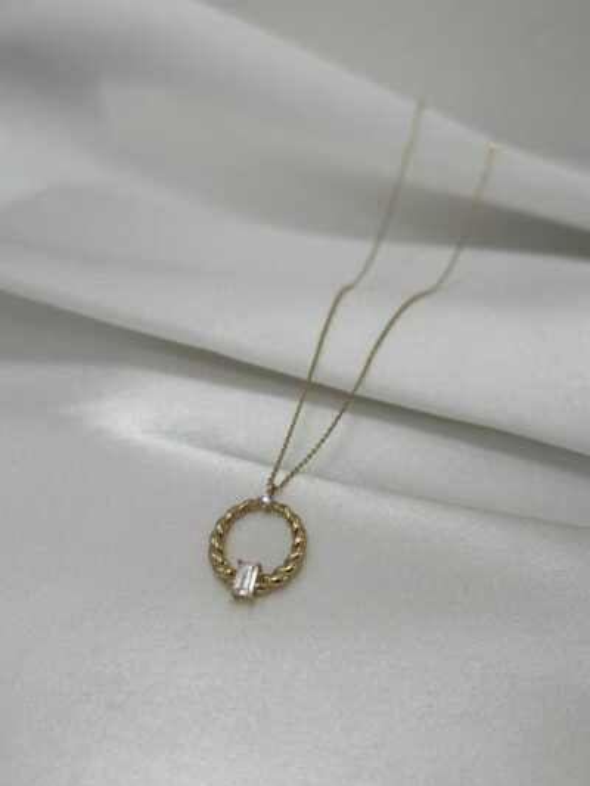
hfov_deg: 30.3
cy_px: 393
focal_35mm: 48
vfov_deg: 39.6
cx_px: 295
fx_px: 1090
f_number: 1.78
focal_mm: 6.86
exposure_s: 1/797
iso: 80
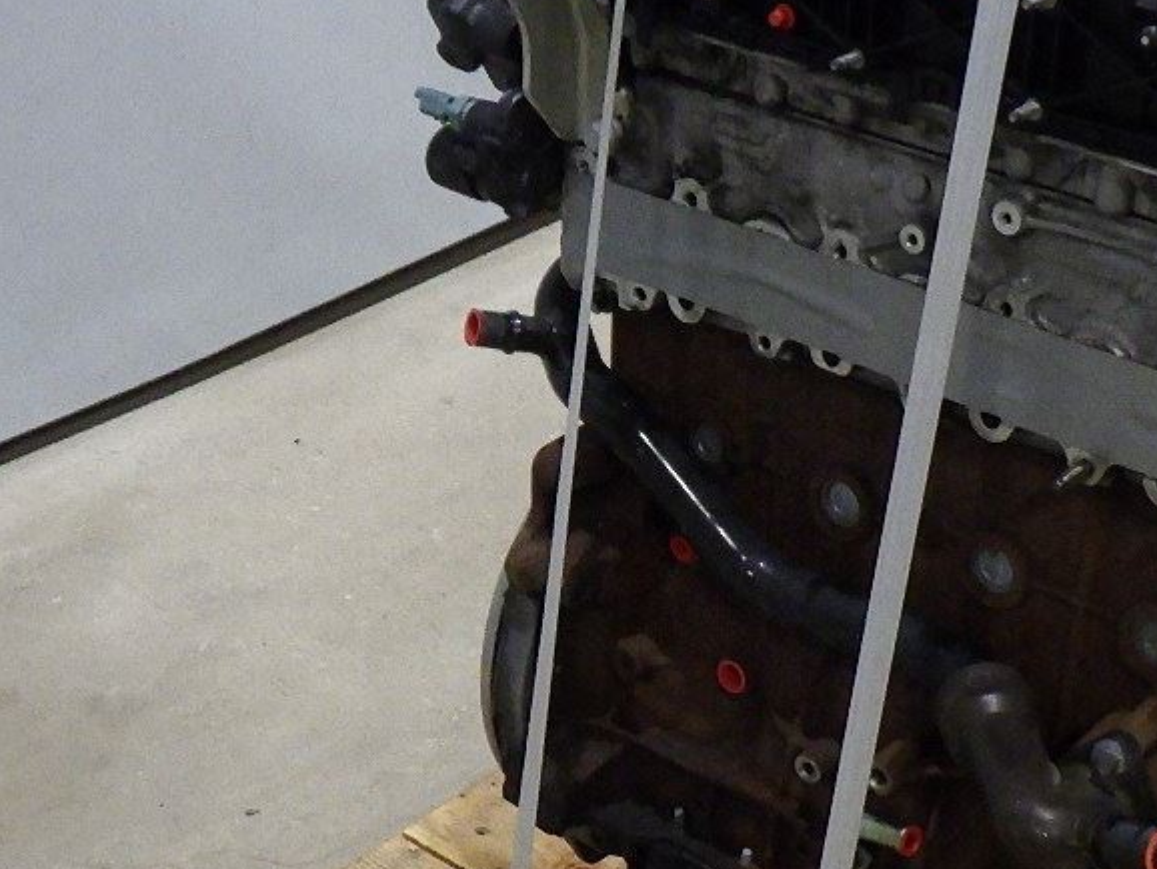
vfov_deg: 23.6
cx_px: 733
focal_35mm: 62
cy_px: 559
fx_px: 2073
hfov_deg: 31.0
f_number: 3.5
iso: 1000
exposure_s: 1/60
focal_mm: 5
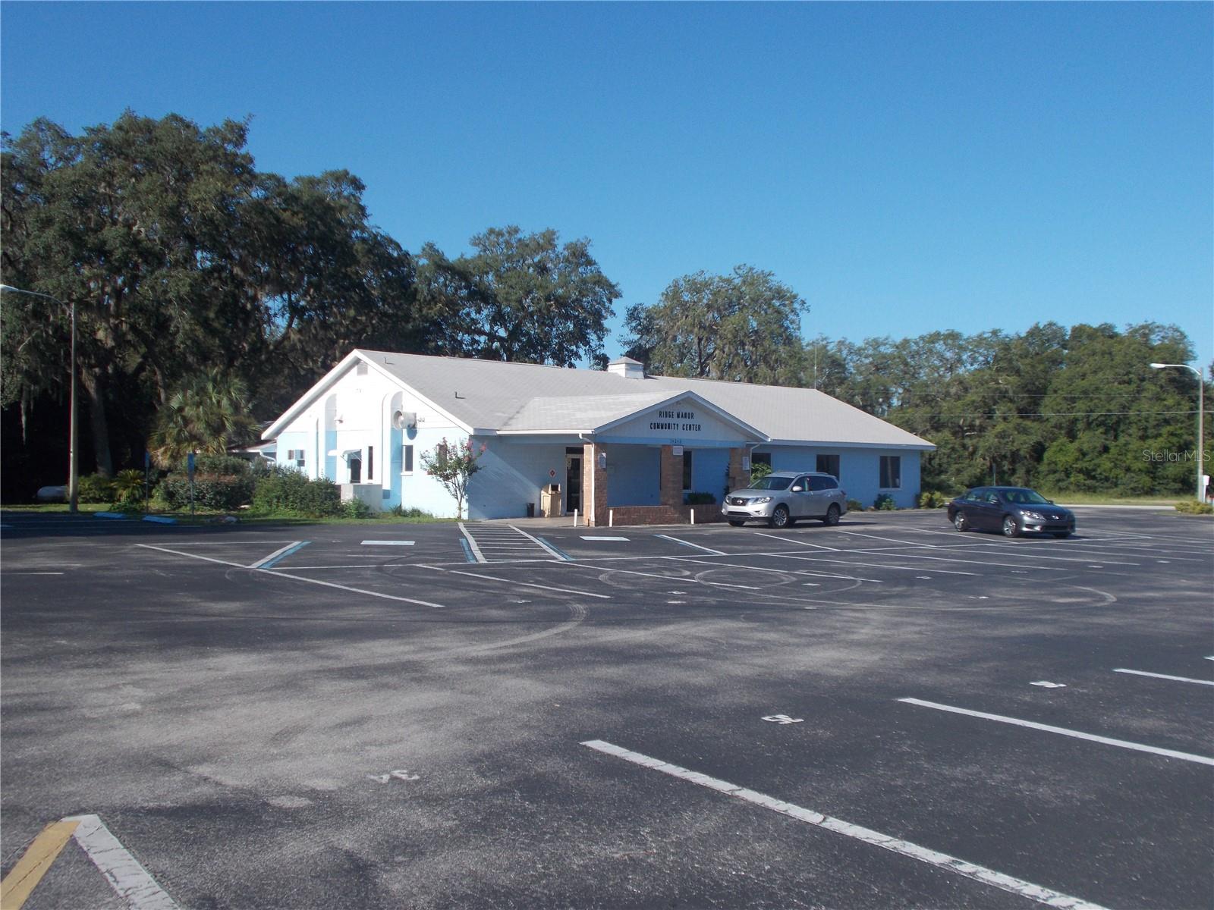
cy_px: 455
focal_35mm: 34
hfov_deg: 54.0
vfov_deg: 41.8
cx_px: 607
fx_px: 1192
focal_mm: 6
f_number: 9.2
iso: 80
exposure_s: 1/125
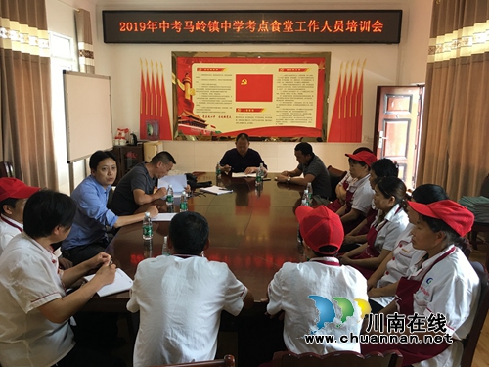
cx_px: 244
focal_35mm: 29
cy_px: 184
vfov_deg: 48.2
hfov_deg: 61.7
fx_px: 410
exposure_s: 1/17
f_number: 2.2
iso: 32
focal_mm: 4.15
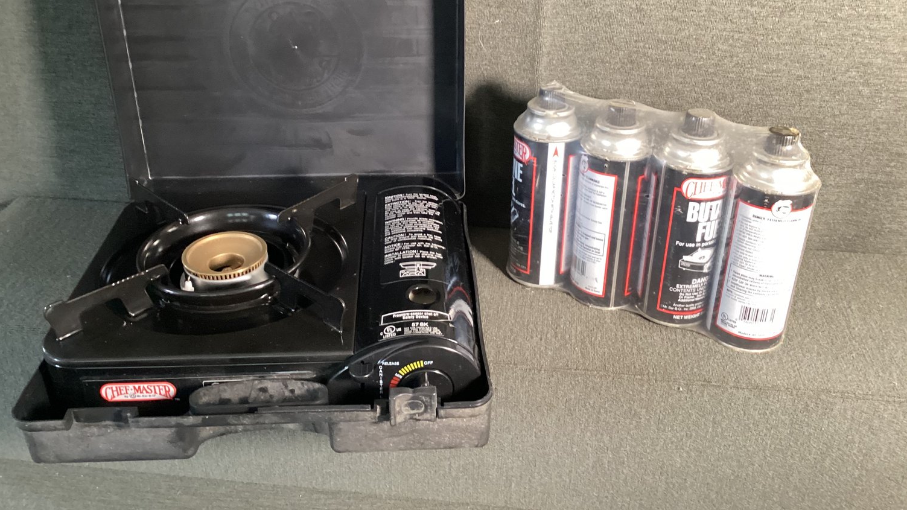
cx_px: 454
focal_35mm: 34
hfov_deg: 58.0
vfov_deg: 34.4
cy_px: 187
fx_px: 818
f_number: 2.4
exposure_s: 1/33
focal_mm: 3.3
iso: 320
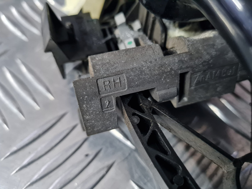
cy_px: 94
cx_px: 126
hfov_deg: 67.3
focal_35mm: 26
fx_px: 189
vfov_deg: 53.1
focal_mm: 5.4
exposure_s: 1/25
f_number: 1.8
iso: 800
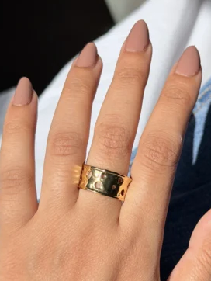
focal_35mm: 76
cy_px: 152
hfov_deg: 19.4
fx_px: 617
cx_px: 133
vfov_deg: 25.6
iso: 64
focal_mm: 6.76
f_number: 1.78
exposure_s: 1/6024
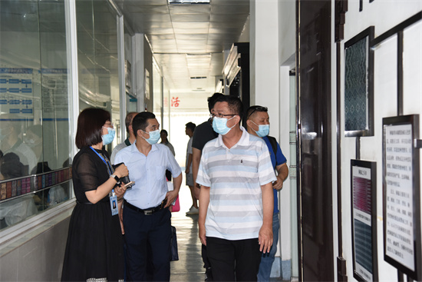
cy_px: 141
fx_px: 610
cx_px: 211
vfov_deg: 26.0
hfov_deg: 38.2
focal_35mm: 52
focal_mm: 52
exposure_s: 1/50
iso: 900
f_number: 4
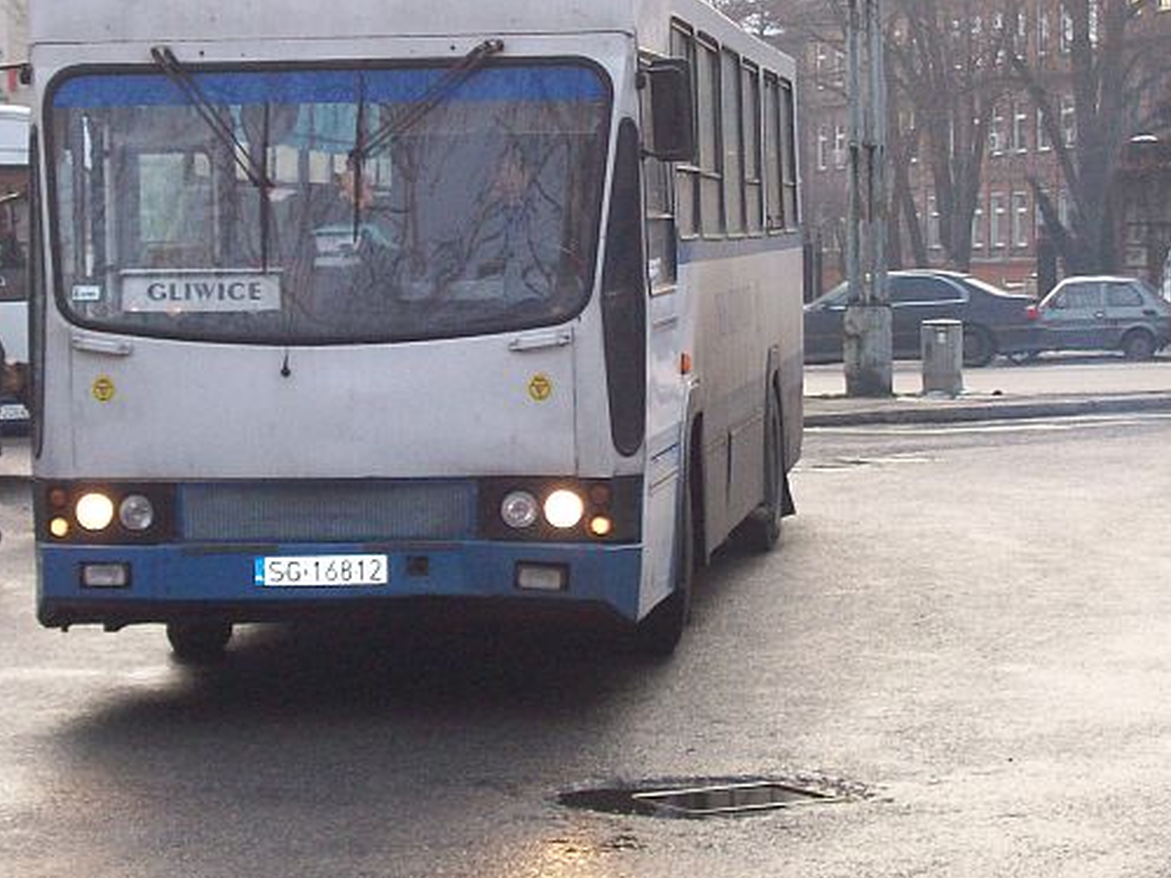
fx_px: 3789
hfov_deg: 17.5
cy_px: 323
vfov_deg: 13.2
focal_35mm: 112
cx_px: 429
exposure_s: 1/95.5
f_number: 3.8
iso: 140
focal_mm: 11.6
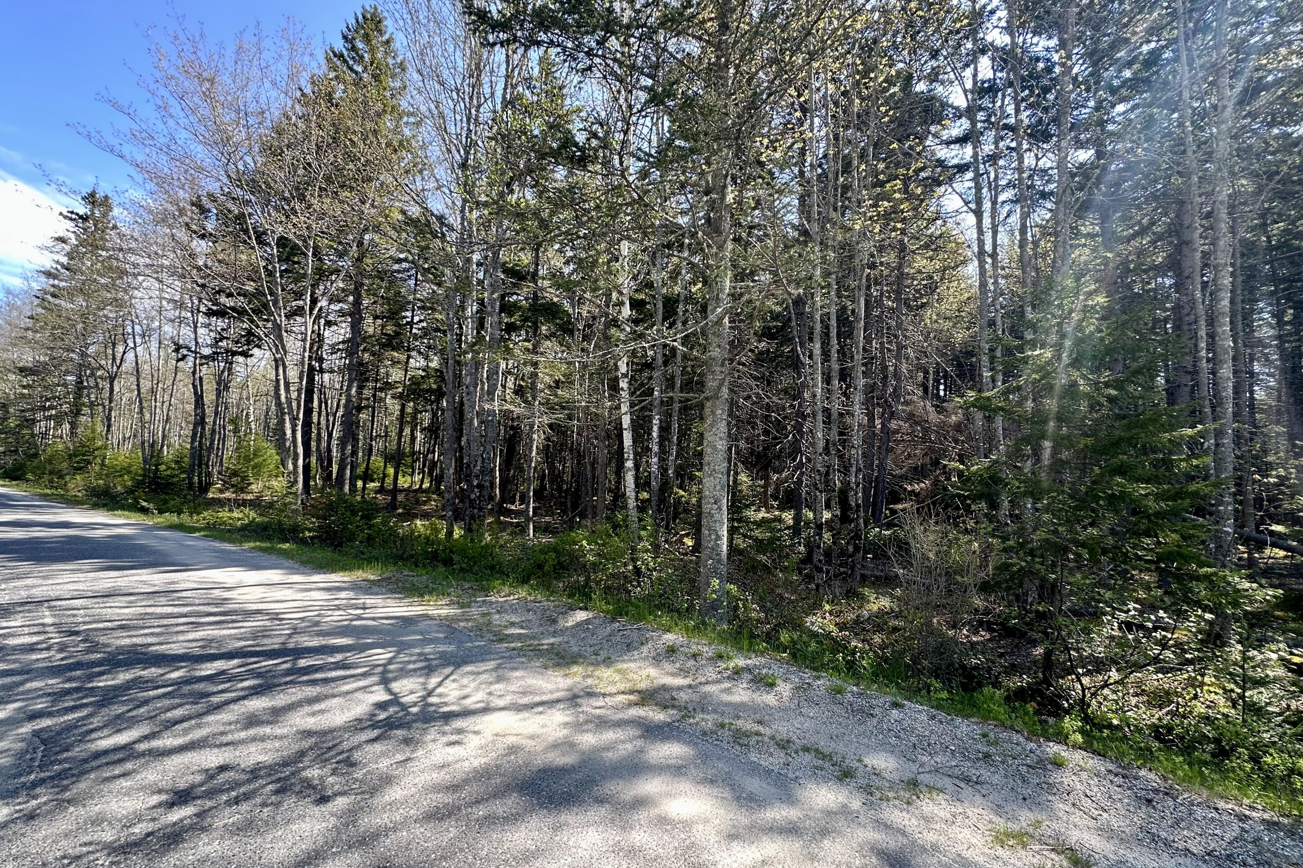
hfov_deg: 100.4
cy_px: 462
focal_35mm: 15
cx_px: 644
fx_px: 543
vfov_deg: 77.2
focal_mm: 2.22
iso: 40
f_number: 2.2
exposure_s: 1/210
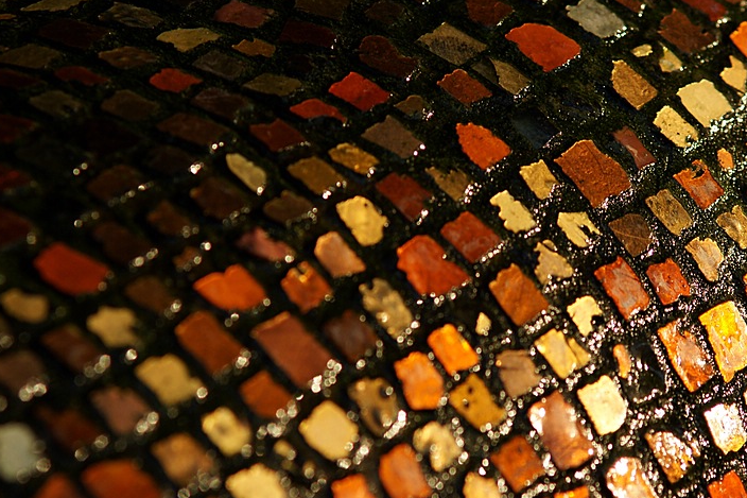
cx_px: 499
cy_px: 214
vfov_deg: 4.8
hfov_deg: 7.2
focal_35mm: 288
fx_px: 5968
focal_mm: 135
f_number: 6.3
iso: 200
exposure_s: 1/250
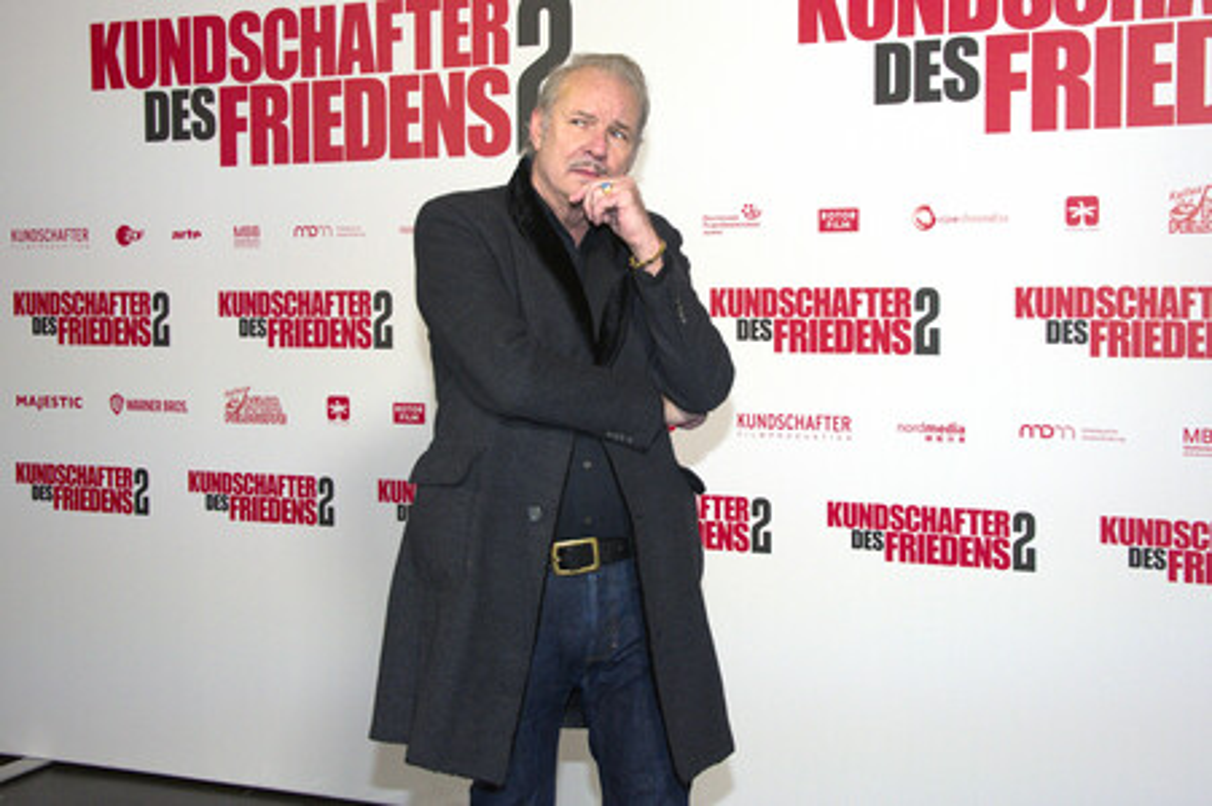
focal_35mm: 42
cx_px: 606
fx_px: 1413
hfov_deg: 46.4
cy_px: 403
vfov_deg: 31.8
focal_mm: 42
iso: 1600
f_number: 6.3
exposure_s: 1/125
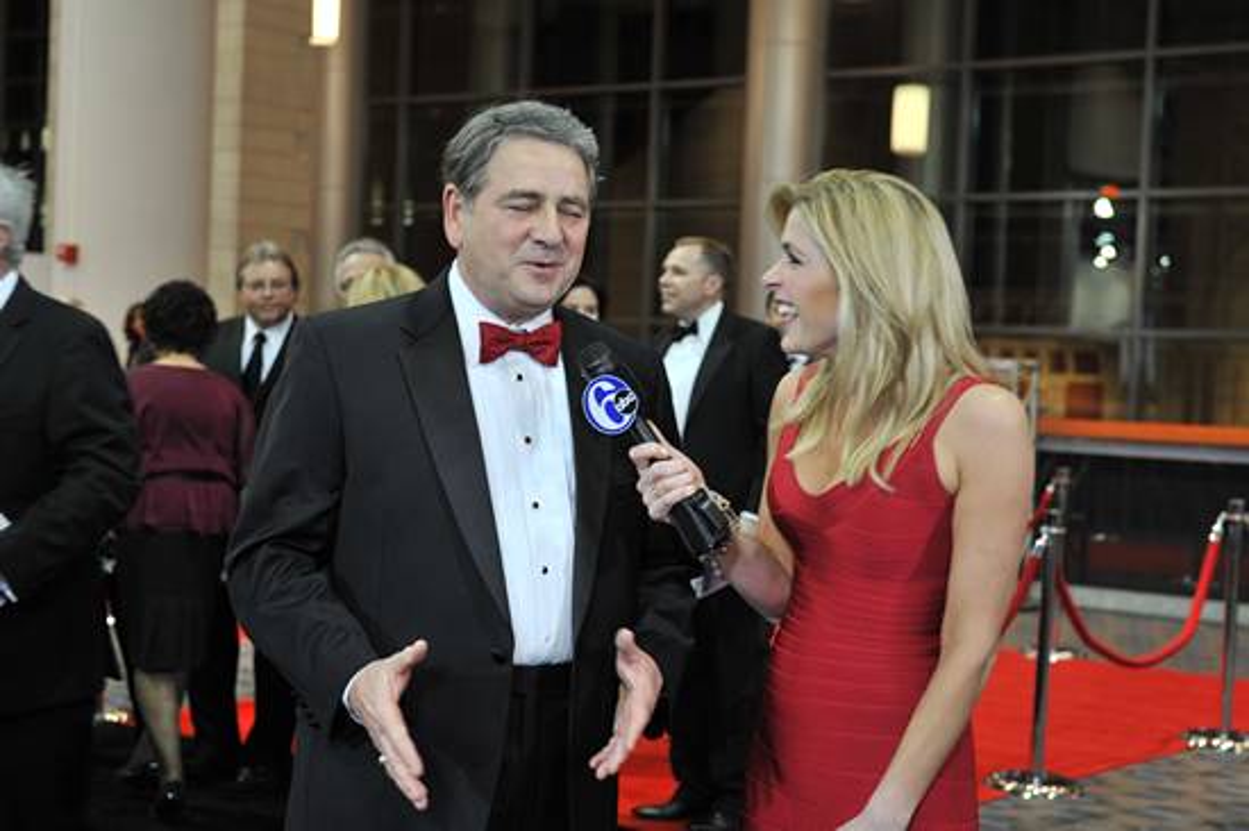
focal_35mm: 62
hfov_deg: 32.4
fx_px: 2150
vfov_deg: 21.9
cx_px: 624
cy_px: 416
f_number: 5
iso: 1250
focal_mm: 62
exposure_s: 1/80
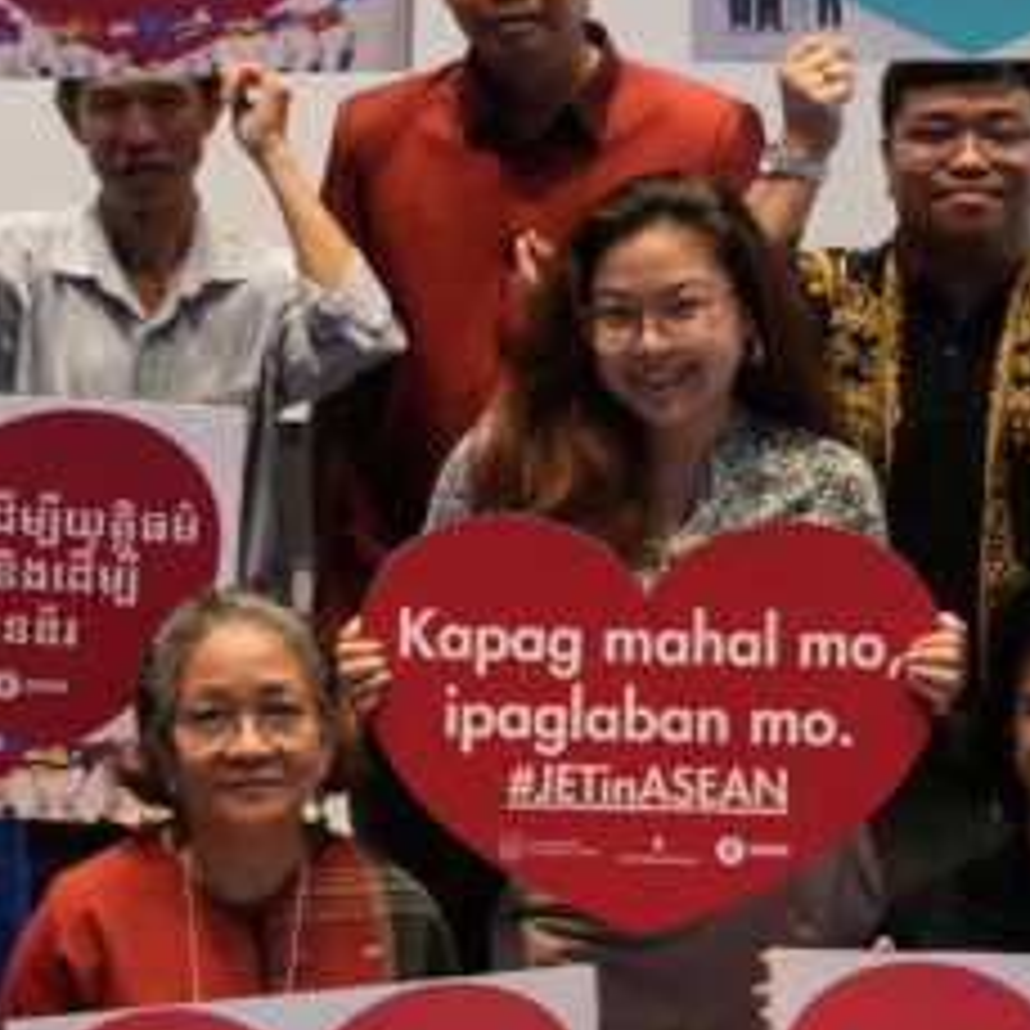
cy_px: 632
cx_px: 211
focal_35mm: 171
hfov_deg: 10.2
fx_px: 5757
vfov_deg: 10.2
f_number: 7.1
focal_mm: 45
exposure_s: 1/60
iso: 2500
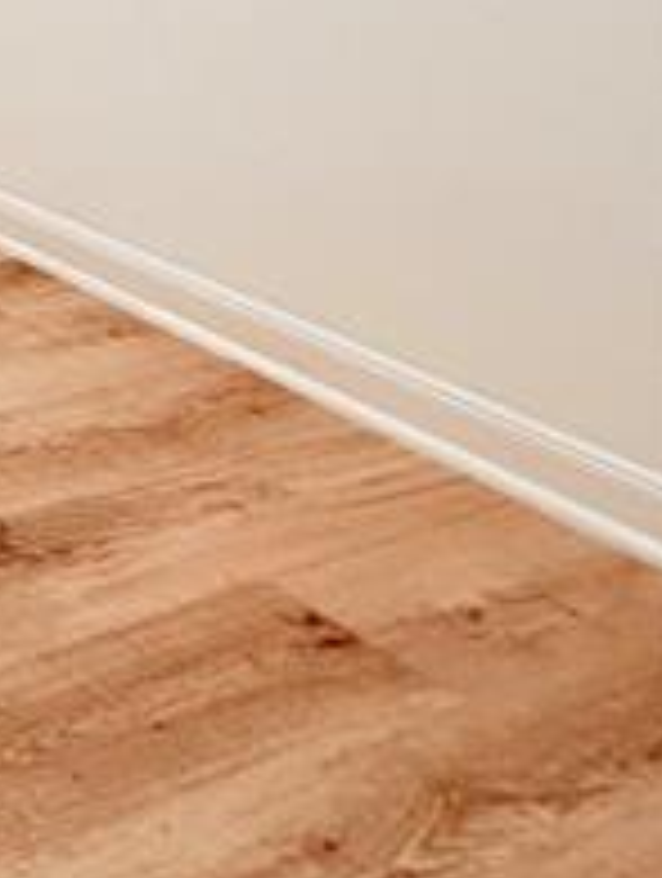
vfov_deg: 28.5
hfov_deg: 18.7
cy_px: -266
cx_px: -612
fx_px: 1398
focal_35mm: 55
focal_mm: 2.22
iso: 400
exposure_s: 1/60
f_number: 2.2
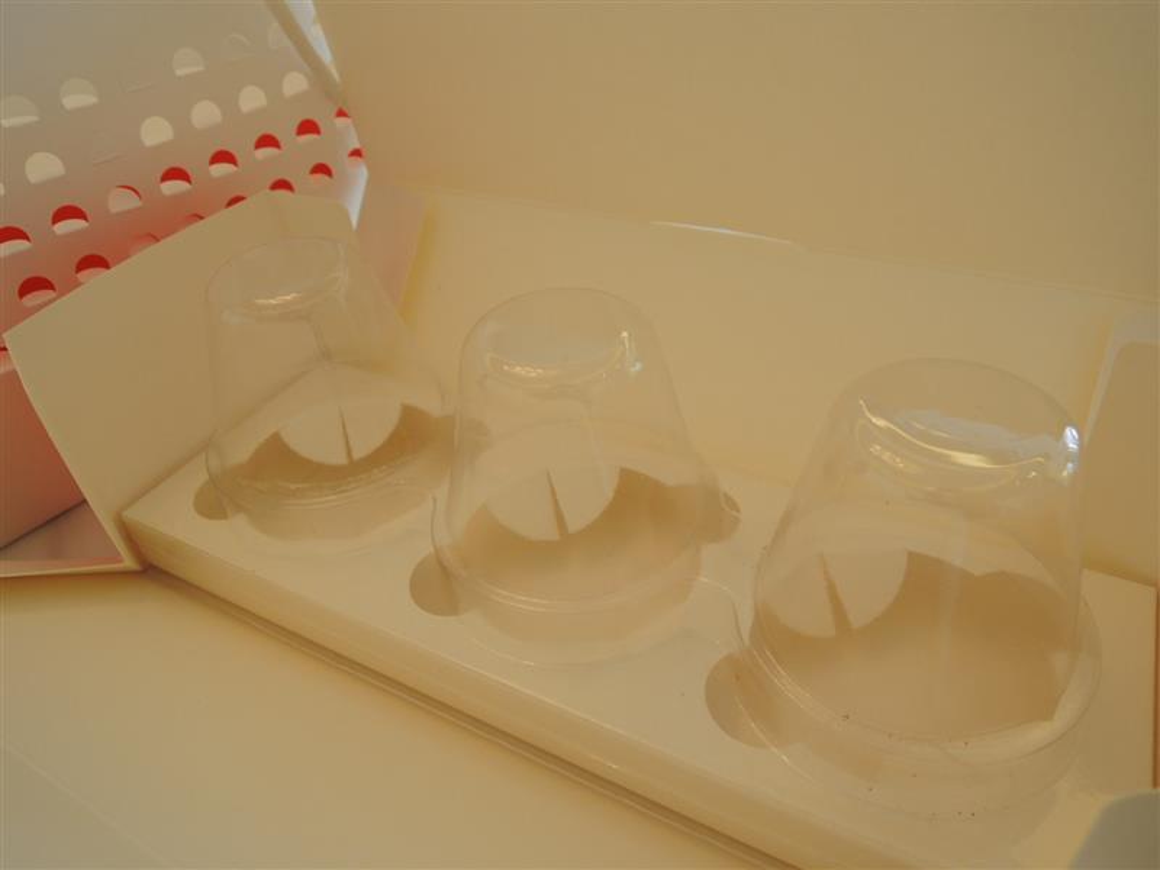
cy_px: 435
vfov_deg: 56.8
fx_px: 804
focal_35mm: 24
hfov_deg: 71.6
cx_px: 580
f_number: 2.8
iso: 100
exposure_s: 1/40
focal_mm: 4.3
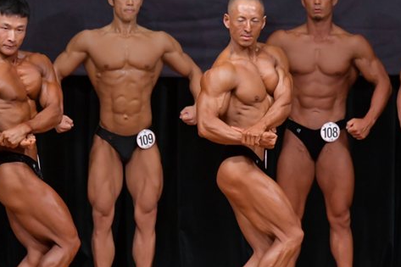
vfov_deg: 2.8
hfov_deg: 4.2
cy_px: 154
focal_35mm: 492
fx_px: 5478
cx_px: 195
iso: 4000
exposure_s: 1/400
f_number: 5.6
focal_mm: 200
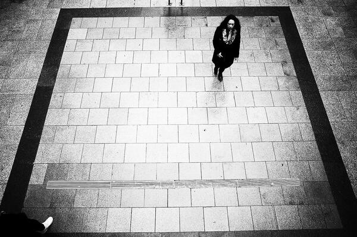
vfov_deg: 46.3
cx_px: 178
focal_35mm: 28
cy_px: 118
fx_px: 277
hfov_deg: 65.6
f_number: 2.8
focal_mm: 18.3
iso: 1600
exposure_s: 1/125
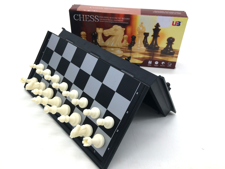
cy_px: 84
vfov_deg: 48.2
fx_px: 188
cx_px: 112
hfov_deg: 61.7
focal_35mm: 29
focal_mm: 4.15
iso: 32
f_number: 2.2
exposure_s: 1/266
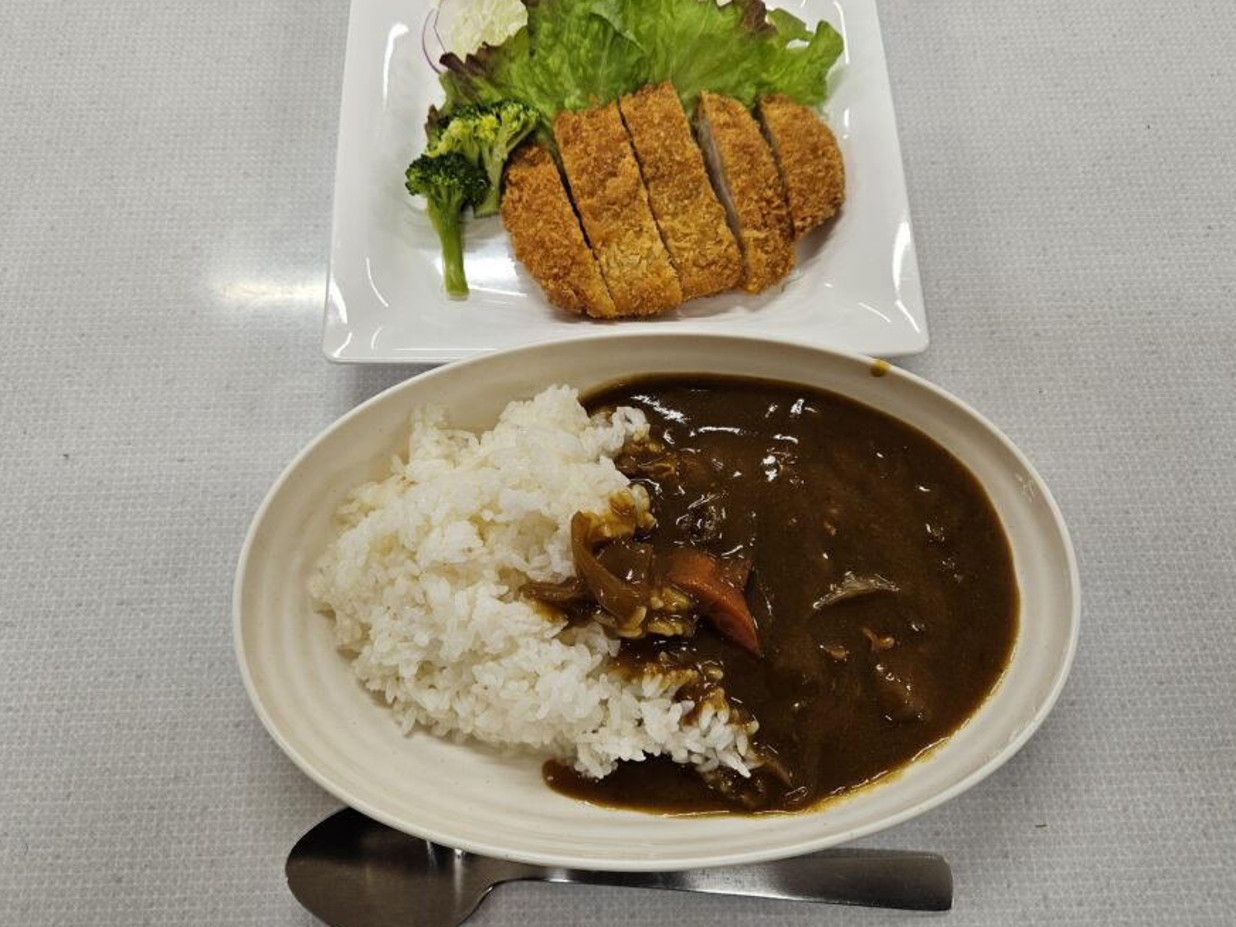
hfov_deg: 65.3
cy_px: 390
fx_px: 964
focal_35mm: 27
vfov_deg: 51.1
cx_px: 585
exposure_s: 1/120
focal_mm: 5.4
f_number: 1.8
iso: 100
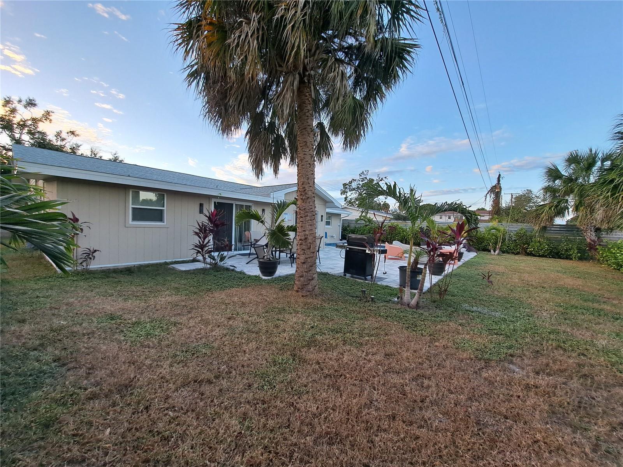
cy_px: 234
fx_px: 234
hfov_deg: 106.2
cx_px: 312
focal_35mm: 13
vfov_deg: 89.9
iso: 50
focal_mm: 1.74
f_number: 2.2
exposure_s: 1/120
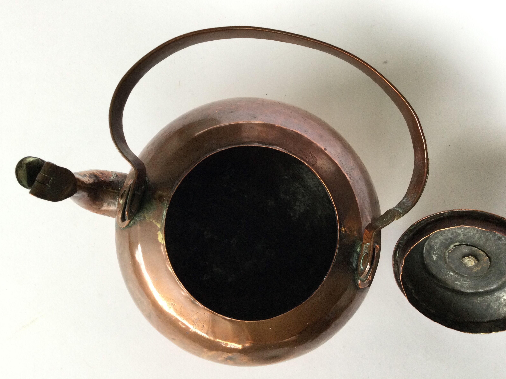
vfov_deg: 44.2
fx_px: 468
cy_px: 185
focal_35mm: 32
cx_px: 257
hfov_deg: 56.8
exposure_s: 1/33
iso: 40
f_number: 2.4
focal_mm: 3.3
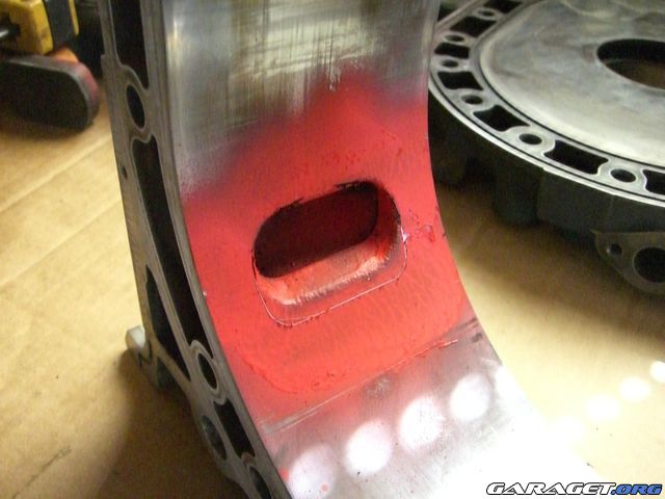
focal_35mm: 38
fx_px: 730
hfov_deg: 49.0
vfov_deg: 37.7
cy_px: 250
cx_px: 332
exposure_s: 1/60
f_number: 2.7
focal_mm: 6.2
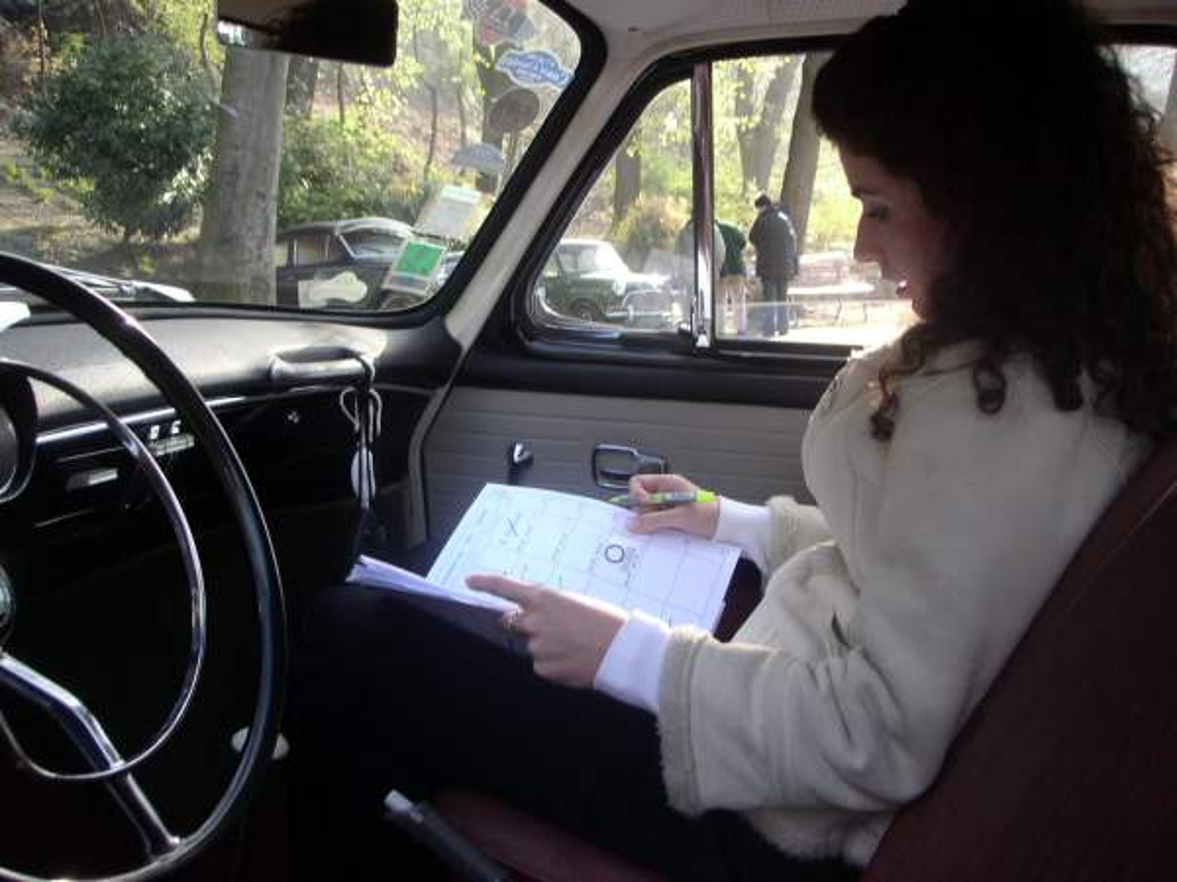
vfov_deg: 37.7
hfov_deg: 49.0
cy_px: 441
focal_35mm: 38
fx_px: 1292
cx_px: 588
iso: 50
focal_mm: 6
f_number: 2.8
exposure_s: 1/75
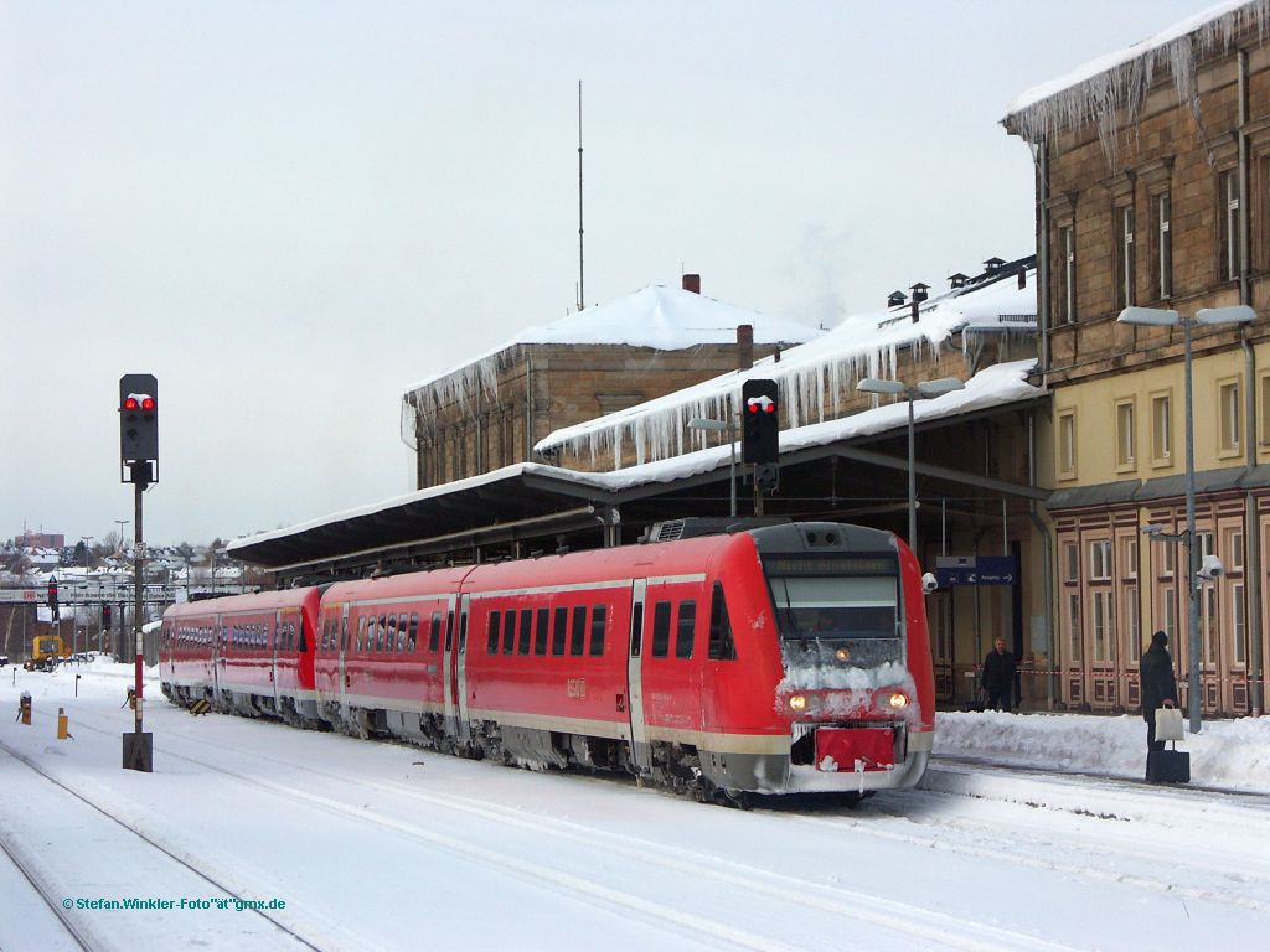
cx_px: 635
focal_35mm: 117
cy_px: 476
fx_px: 4293
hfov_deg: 16.8
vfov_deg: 12.7
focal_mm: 29.78
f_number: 5.6
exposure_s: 1/500
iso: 100
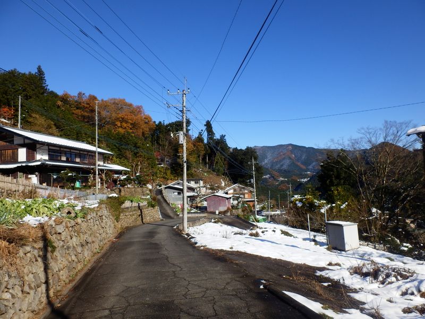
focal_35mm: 24
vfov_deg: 56.8
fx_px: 295
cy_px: 160
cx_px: 212
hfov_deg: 71.6
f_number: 7.9
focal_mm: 4.2
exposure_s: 1/200
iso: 80
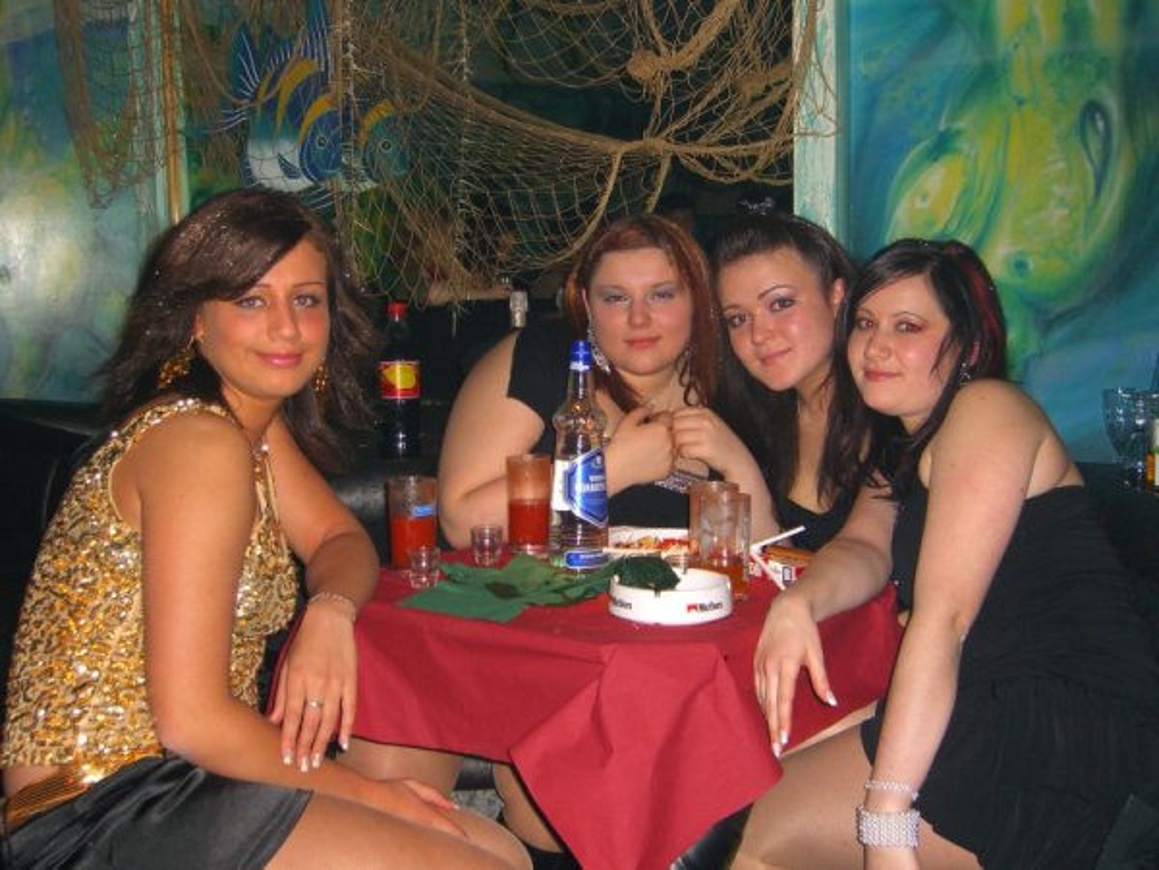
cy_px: 435
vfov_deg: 31.5
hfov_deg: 41.2
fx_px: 1540
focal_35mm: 46
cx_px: 580
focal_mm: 9.5
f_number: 3.1
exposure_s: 1/60
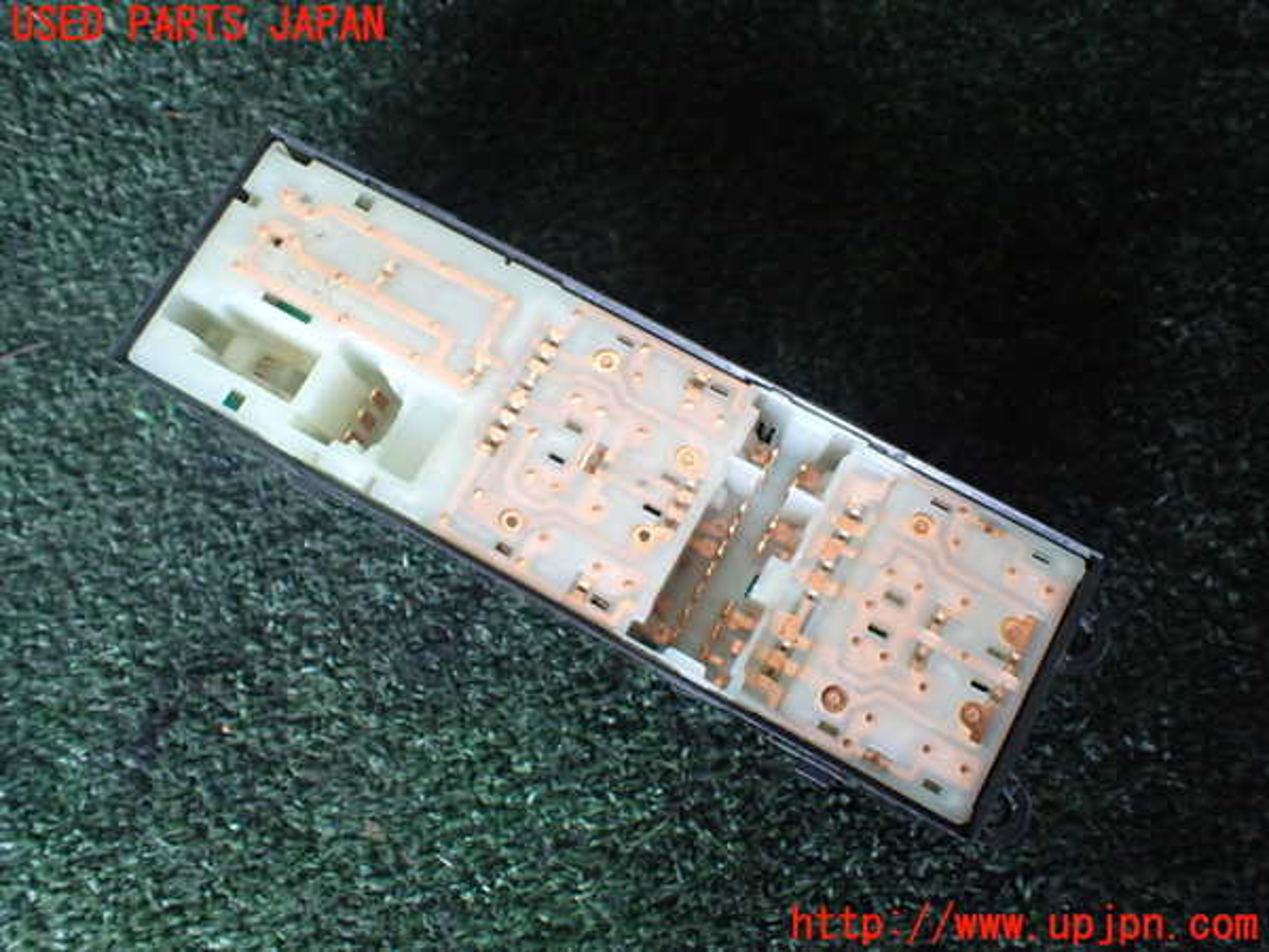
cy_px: 476
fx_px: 1100
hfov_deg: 60.0
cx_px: 634
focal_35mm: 30
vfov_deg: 46.8
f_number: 2.3
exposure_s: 1/125
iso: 640
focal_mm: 5.4
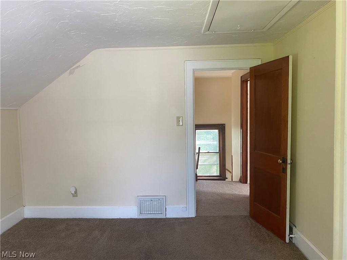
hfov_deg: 67.3
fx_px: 261
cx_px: 174
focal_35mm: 26
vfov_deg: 53.1
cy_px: 130
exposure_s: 1/67
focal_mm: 4.25
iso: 125
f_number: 1.8
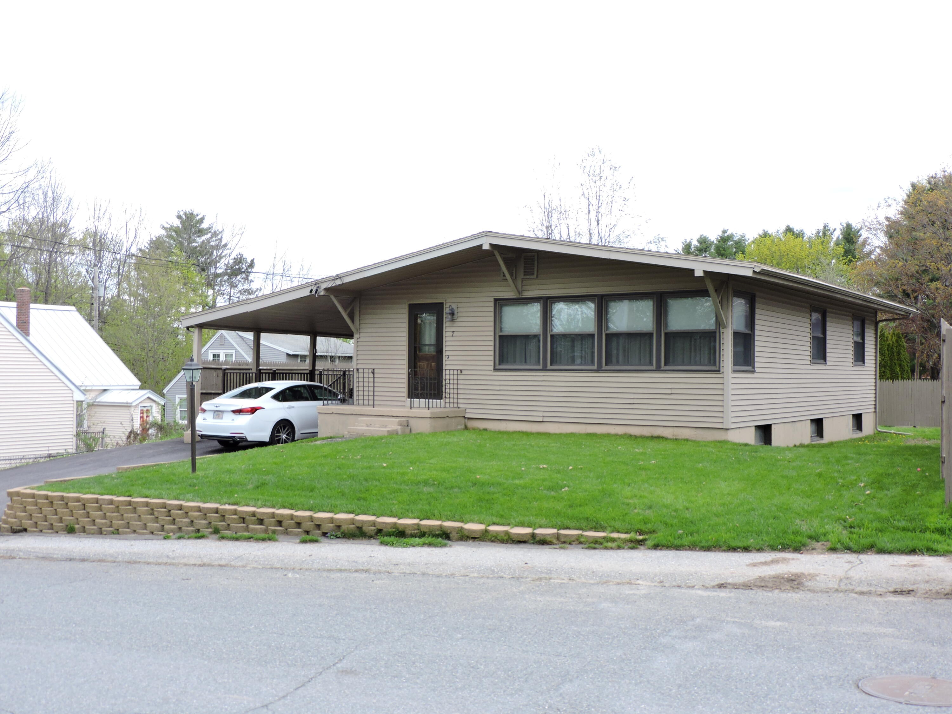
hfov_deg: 52.6
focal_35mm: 35
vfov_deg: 40.7
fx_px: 963
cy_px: 357
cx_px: 476
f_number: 3.3
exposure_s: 1/200
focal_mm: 6.2
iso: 100
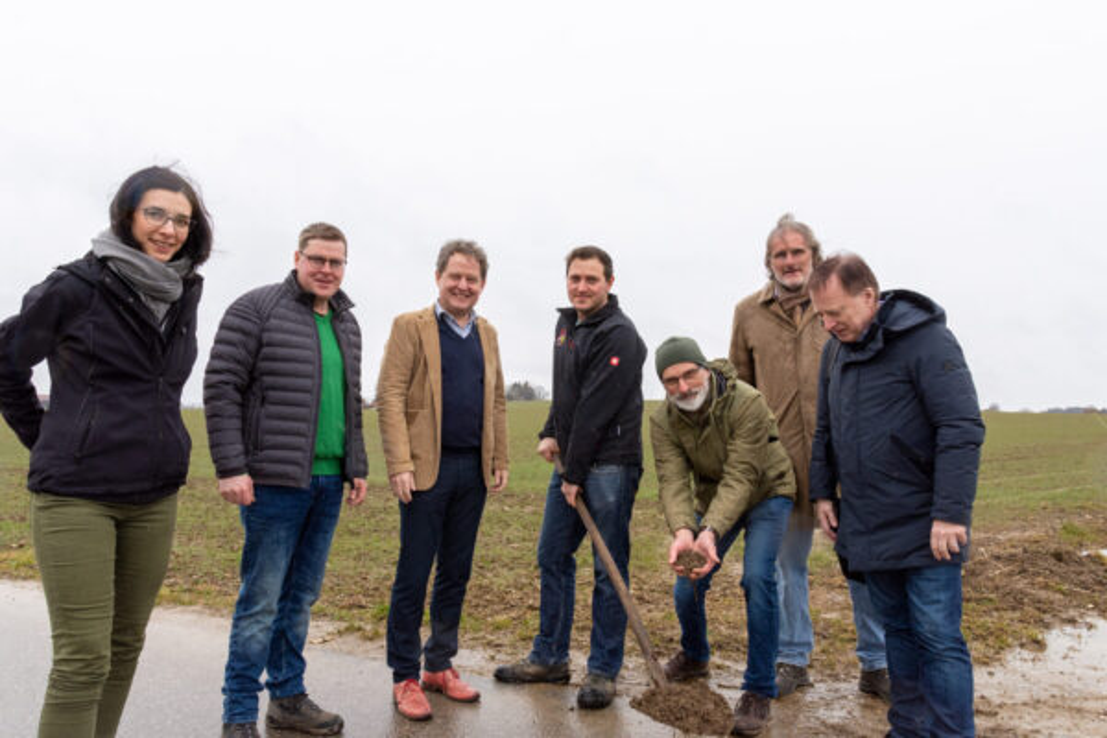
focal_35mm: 26
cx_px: 554
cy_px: 369
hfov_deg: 70.4
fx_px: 784
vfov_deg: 50.4
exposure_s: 1/500
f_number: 8
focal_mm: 17
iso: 800
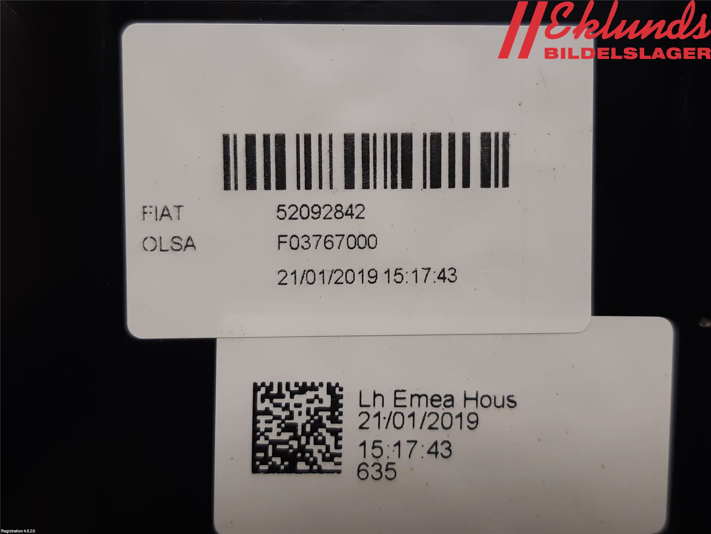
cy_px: 267
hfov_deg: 67.3
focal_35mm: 26
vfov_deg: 53.1
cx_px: 356
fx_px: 534
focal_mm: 3.93
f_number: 1.7
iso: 64
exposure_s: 1/50
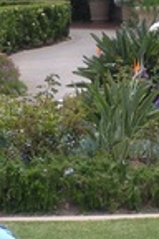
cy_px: 169
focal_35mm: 165
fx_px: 1093
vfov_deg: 12.4
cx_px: 63
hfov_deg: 8.3
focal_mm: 6.3
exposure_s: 1/339
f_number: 4.6
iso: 64
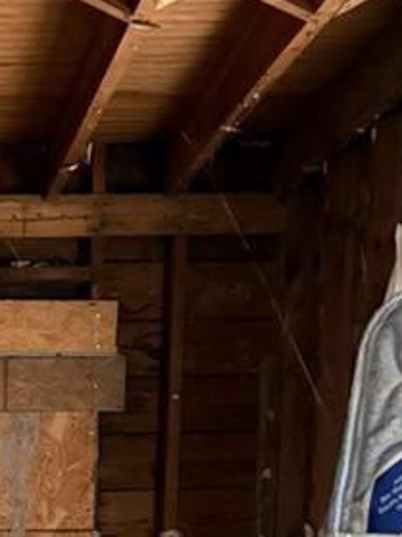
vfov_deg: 20.2
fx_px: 1364
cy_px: 714
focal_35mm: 88
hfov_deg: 15.9
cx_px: -129
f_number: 1.78
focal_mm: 6.76
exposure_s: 1/33
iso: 1000
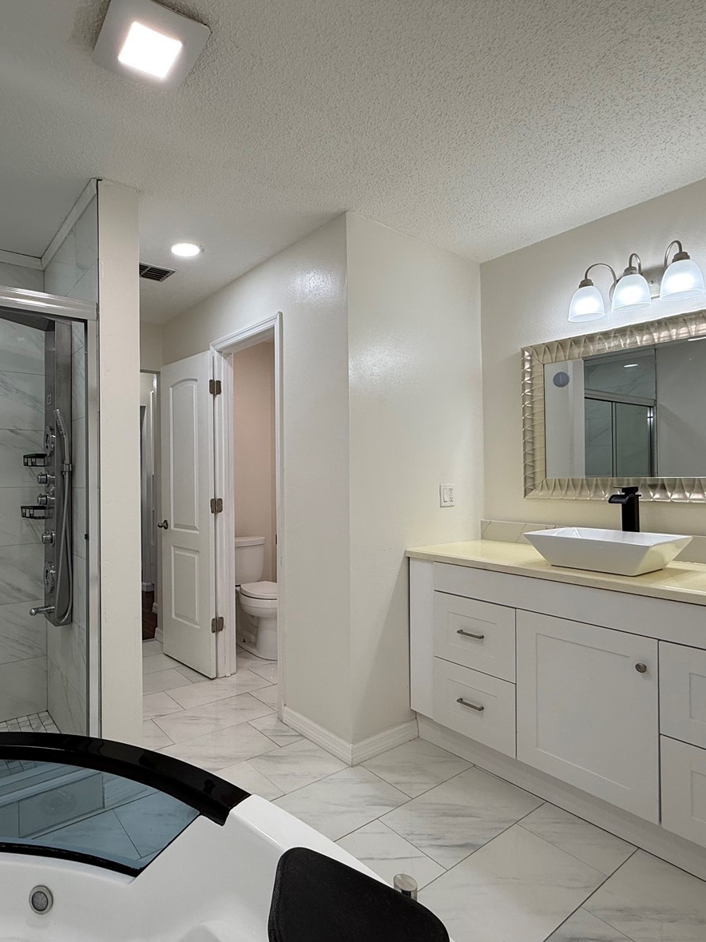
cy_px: 471
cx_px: 254
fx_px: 517
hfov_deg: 67.3
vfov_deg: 84.7
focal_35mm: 19
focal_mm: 2.22
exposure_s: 1/120
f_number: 2.2
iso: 64
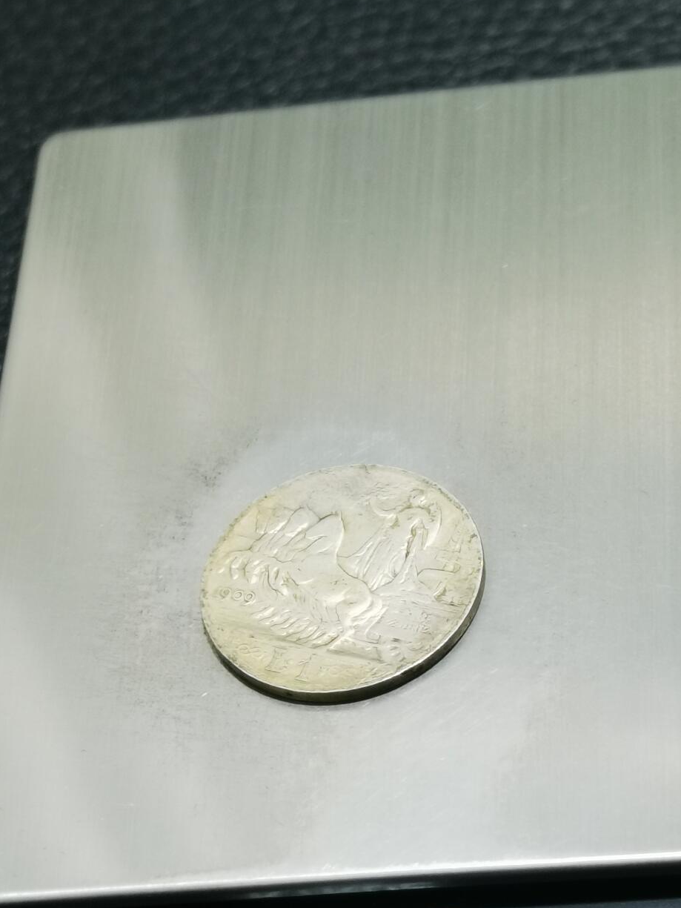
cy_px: 633
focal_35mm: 97
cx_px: 403
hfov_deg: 15.2
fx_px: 2544
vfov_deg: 20.1
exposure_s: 1/50
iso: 100
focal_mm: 6.67
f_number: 1.9
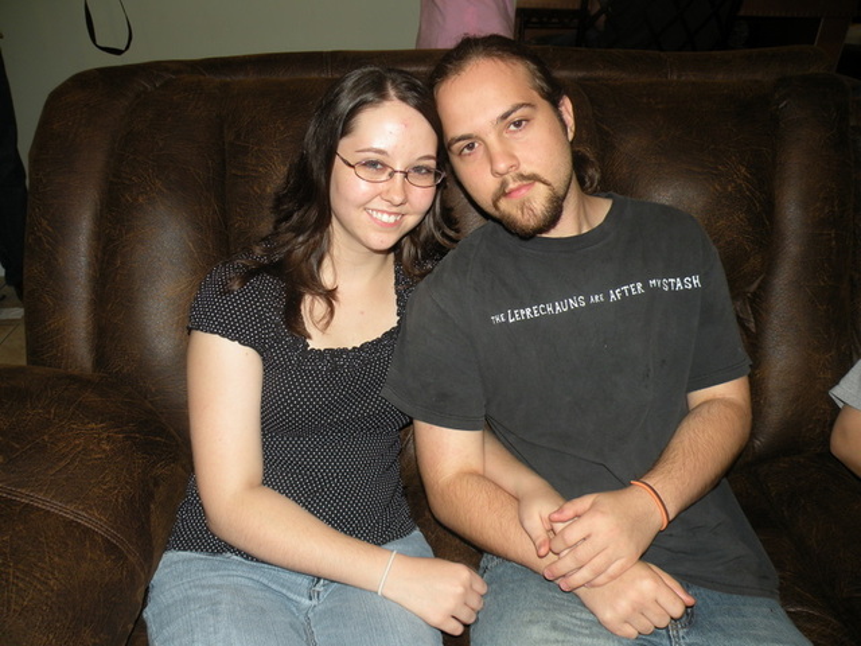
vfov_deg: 51.4
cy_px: 323
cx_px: 430
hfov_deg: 65.3
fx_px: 672
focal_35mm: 27
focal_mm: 4.7
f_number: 2.8
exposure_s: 1/60
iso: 64
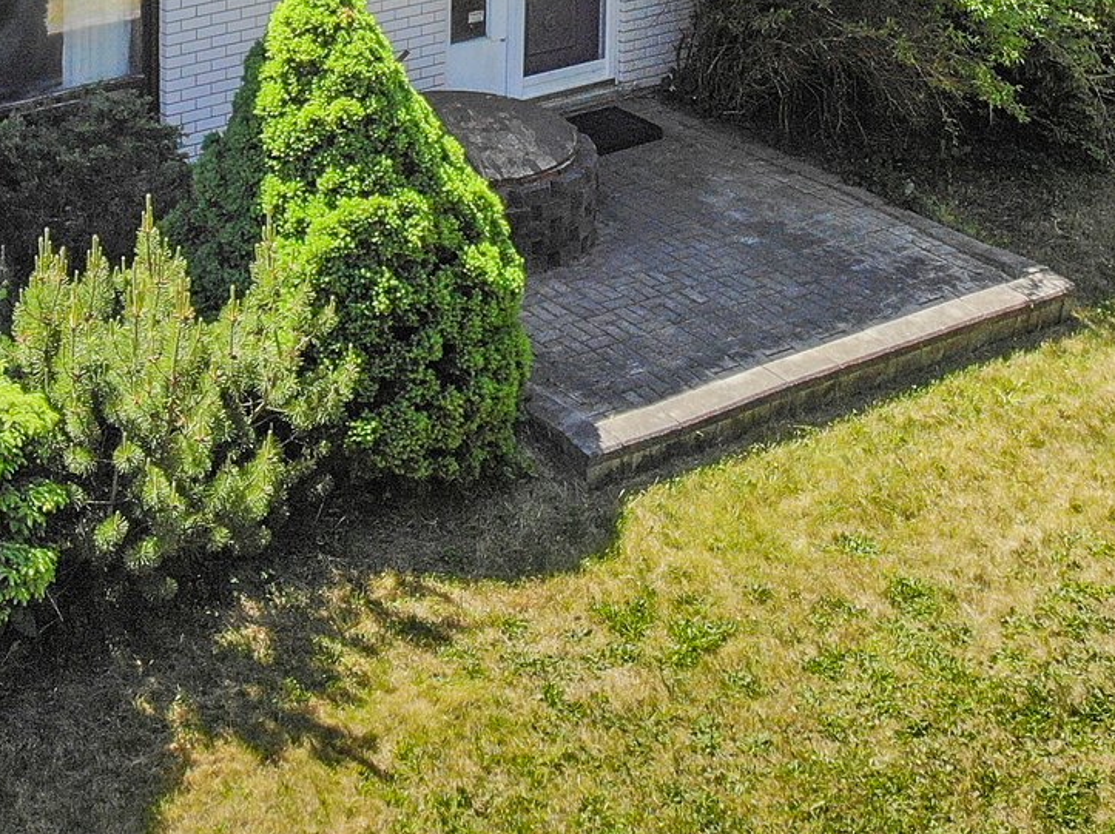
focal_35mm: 68
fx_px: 2189
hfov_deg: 28.1
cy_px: -287
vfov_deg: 19.7
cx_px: 270
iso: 113
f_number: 2.8
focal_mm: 4.5
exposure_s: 1/200
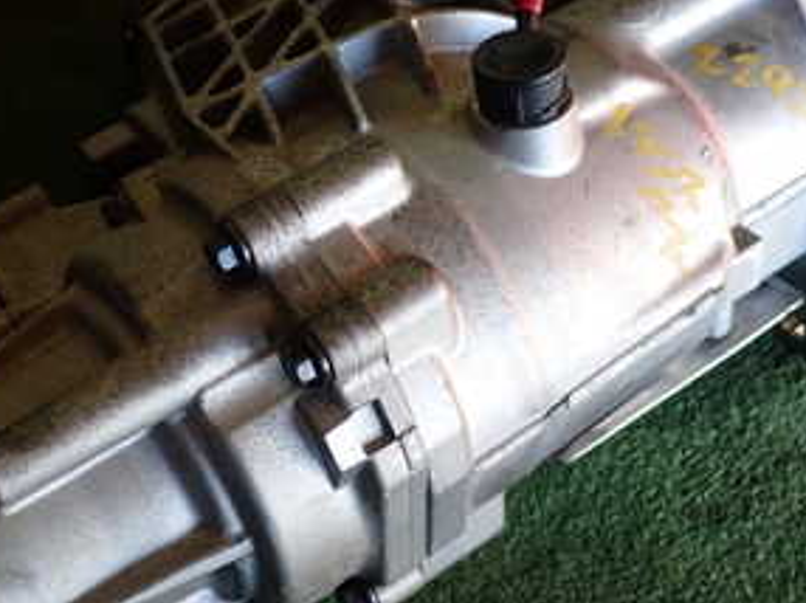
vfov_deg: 23.2
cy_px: 248
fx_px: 1466
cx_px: 310
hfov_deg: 30.6
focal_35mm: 63
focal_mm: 5.4
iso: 160
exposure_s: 1/60
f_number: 2.3
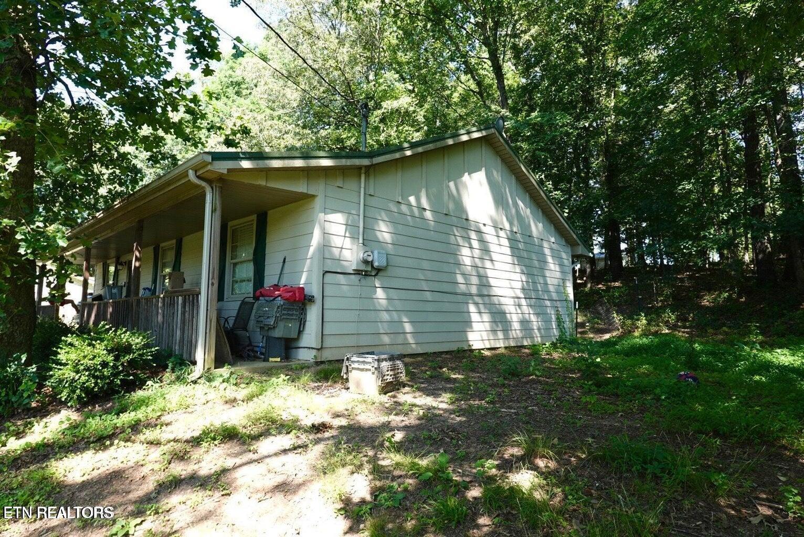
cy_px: 268
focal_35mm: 20
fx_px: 447
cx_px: 402
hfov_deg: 83.9
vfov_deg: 62.0
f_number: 4
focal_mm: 7.6
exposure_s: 1/100
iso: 125
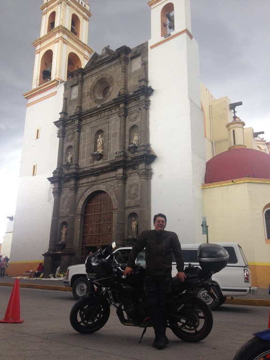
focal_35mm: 33
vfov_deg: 55.4
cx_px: 135
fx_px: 343
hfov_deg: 42.9
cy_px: 180
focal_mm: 4.12
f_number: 2.4
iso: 50
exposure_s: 1/253
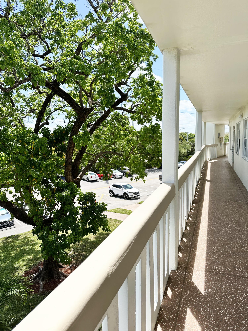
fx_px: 229
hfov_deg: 56.8
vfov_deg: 71.6
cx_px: 124
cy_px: 166
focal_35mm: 24
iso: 80
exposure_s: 1/3247
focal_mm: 6.86
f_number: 1.78
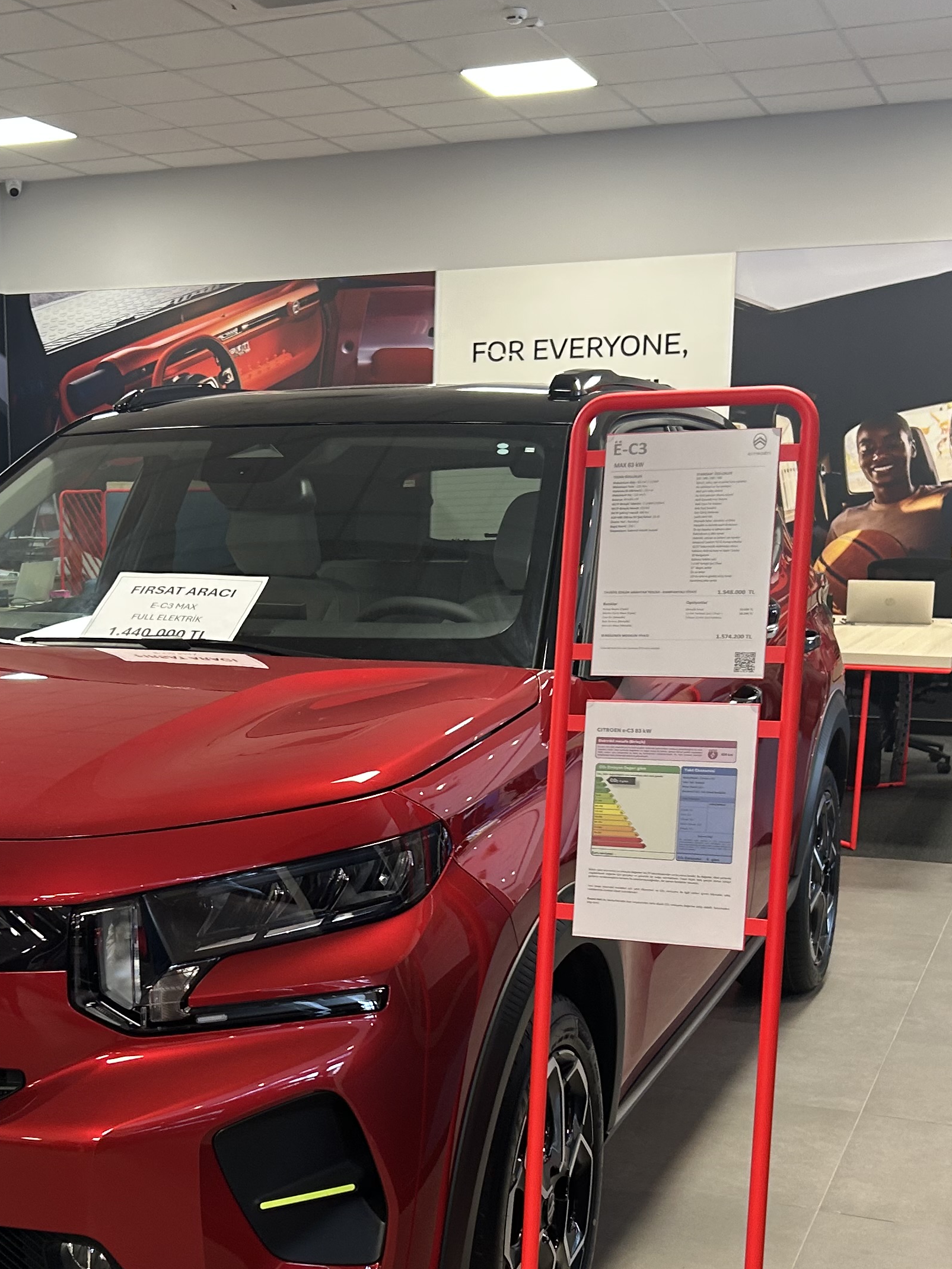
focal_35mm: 49
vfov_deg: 38.4
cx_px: 286
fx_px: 1796
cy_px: 850
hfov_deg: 29.4
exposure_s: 1/50
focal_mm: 5.7
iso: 100
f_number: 1.5
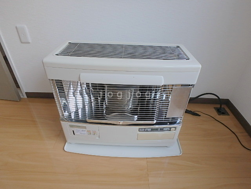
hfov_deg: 79.0
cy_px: 94
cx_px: 126
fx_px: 152
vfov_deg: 63.4
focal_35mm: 21
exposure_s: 1/50
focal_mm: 3.7
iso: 200
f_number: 3.5
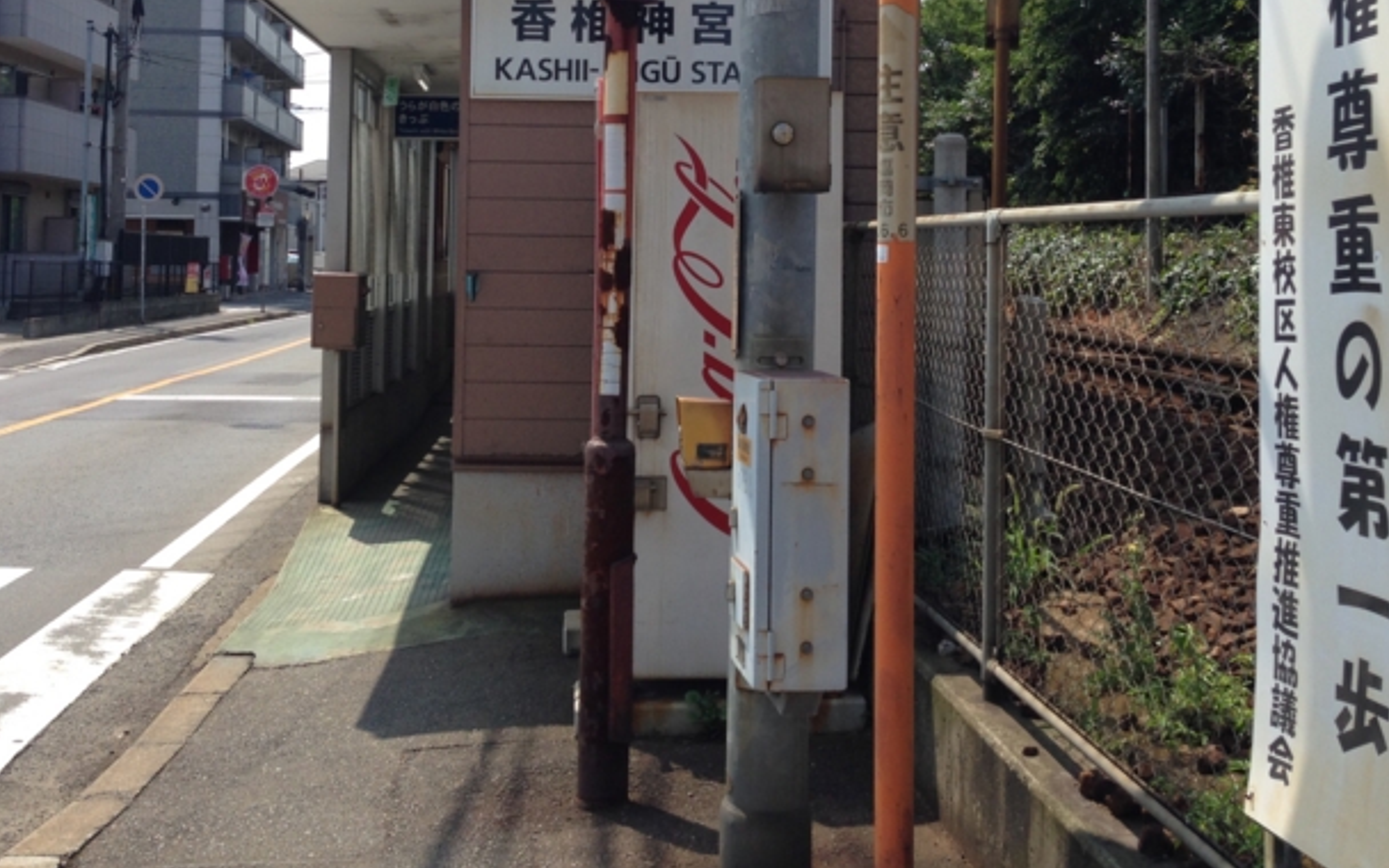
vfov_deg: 27.6
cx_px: 631
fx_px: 1741
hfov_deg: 43.4
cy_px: 206
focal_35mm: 46
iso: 50
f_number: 2.4
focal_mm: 4.12
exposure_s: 1/1178
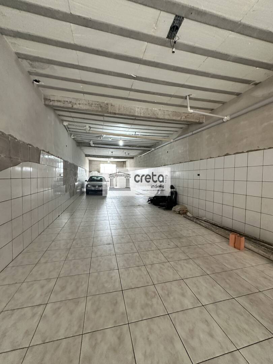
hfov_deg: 85.7
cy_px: 182
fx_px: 147
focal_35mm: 14
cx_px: 136
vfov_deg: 102.1
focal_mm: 2.22
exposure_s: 1/60
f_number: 2.2
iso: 250
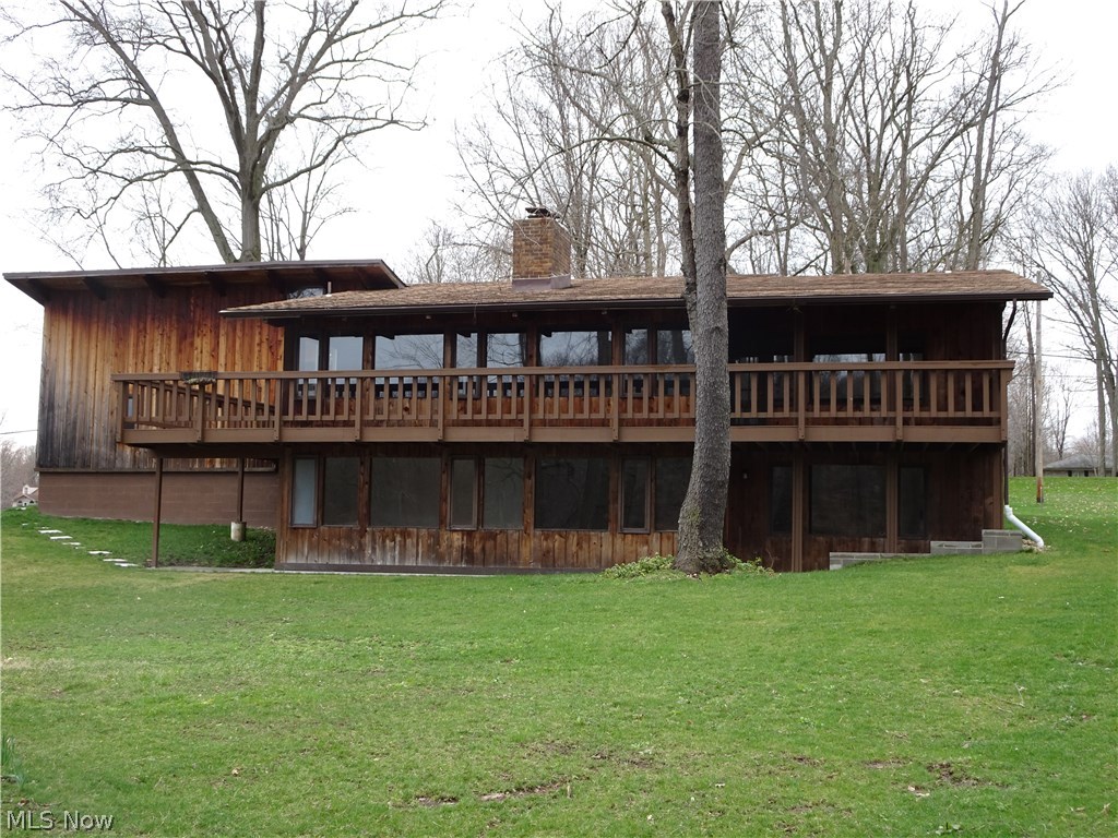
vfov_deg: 37.7
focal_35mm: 38
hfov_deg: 49.0
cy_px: 419
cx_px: 559
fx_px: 1227
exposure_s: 1/60
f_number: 4
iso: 80
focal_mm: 6.56
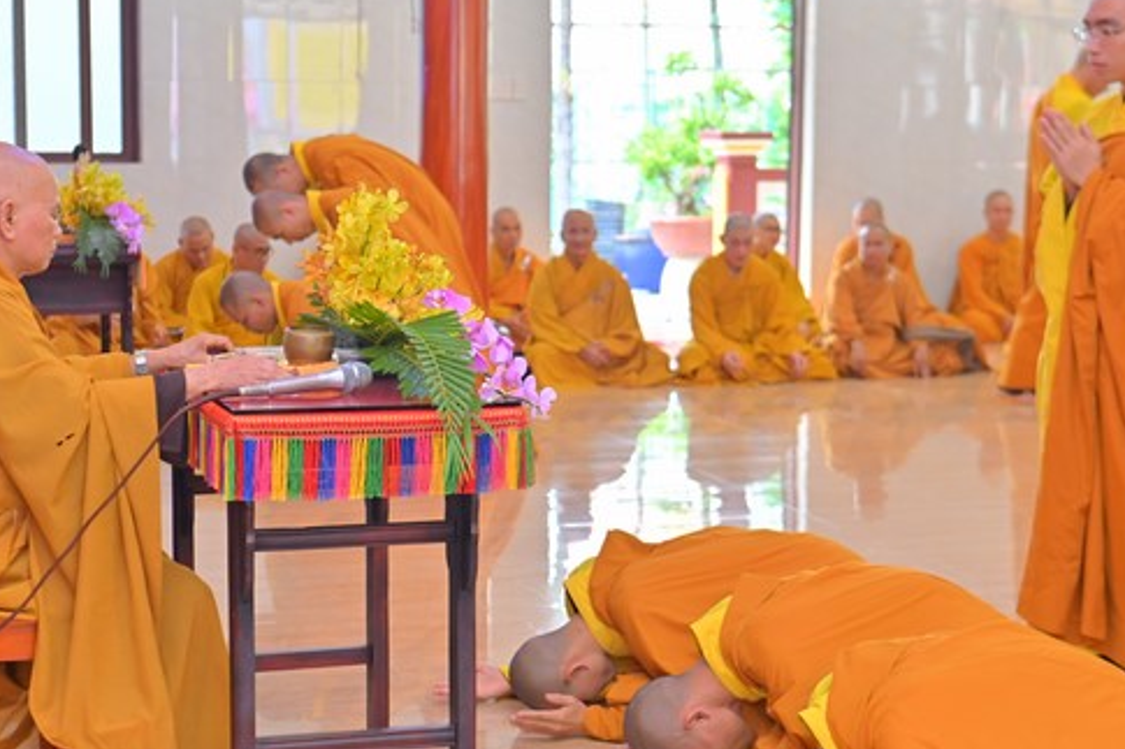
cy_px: 435
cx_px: 473
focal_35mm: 75
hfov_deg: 27.0
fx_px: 2343
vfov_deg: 18.2
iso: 1000
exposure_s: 1/100
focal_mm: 56
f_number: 3.5
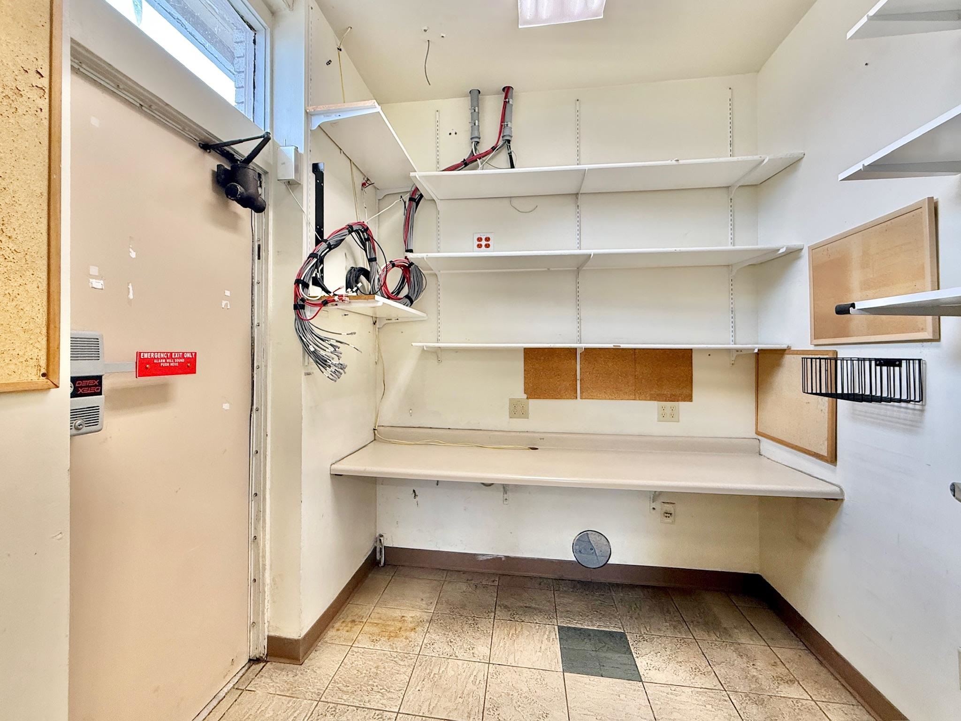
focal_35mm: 14
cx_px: 480
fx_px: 389
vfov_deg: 85.7
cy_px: 360
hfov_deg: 102.1
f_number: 2.2
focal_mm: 2.22
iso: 200
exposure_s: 1/120
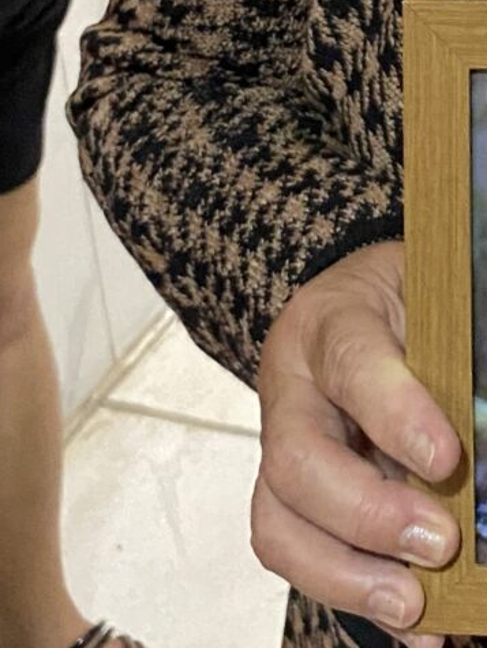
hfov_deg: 13.2
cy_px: -225
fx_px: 1967
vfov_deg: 17.4
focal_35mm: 105
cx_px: 753
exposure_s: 1/60
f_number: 1.8
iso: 500
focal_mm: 4.25
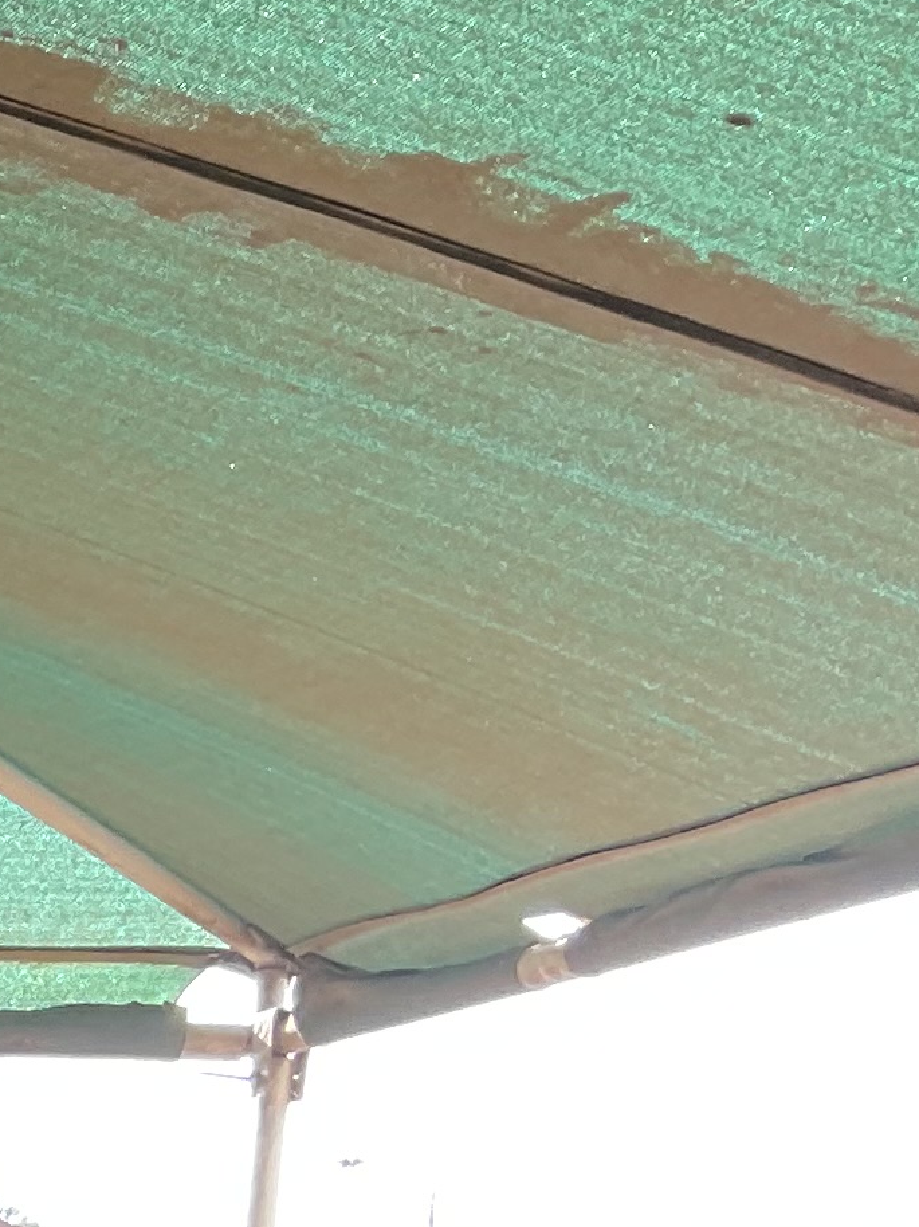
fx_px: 4533
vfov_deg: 14.2
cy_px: 1967
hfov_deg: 10.0
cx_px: -1327
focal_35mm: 128
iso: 25
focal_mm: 3
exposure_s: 1/122
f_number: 1.8
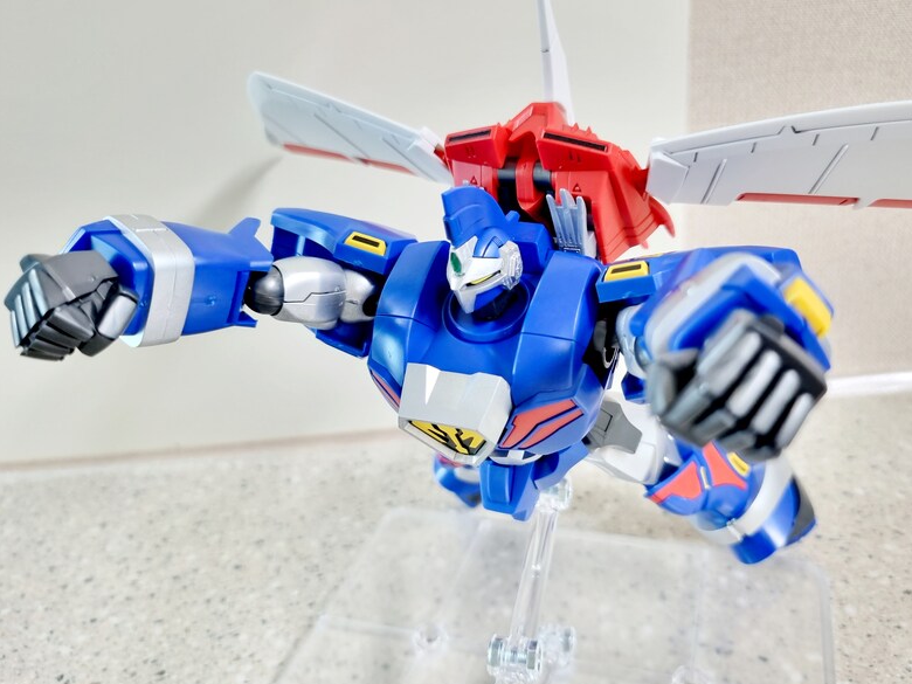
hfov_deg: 59.7
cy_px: 329
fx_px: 790
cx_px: 524
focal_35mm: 30
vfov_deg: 46.8
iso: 320
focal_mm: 5.4
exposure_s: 1/40
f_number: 1.8
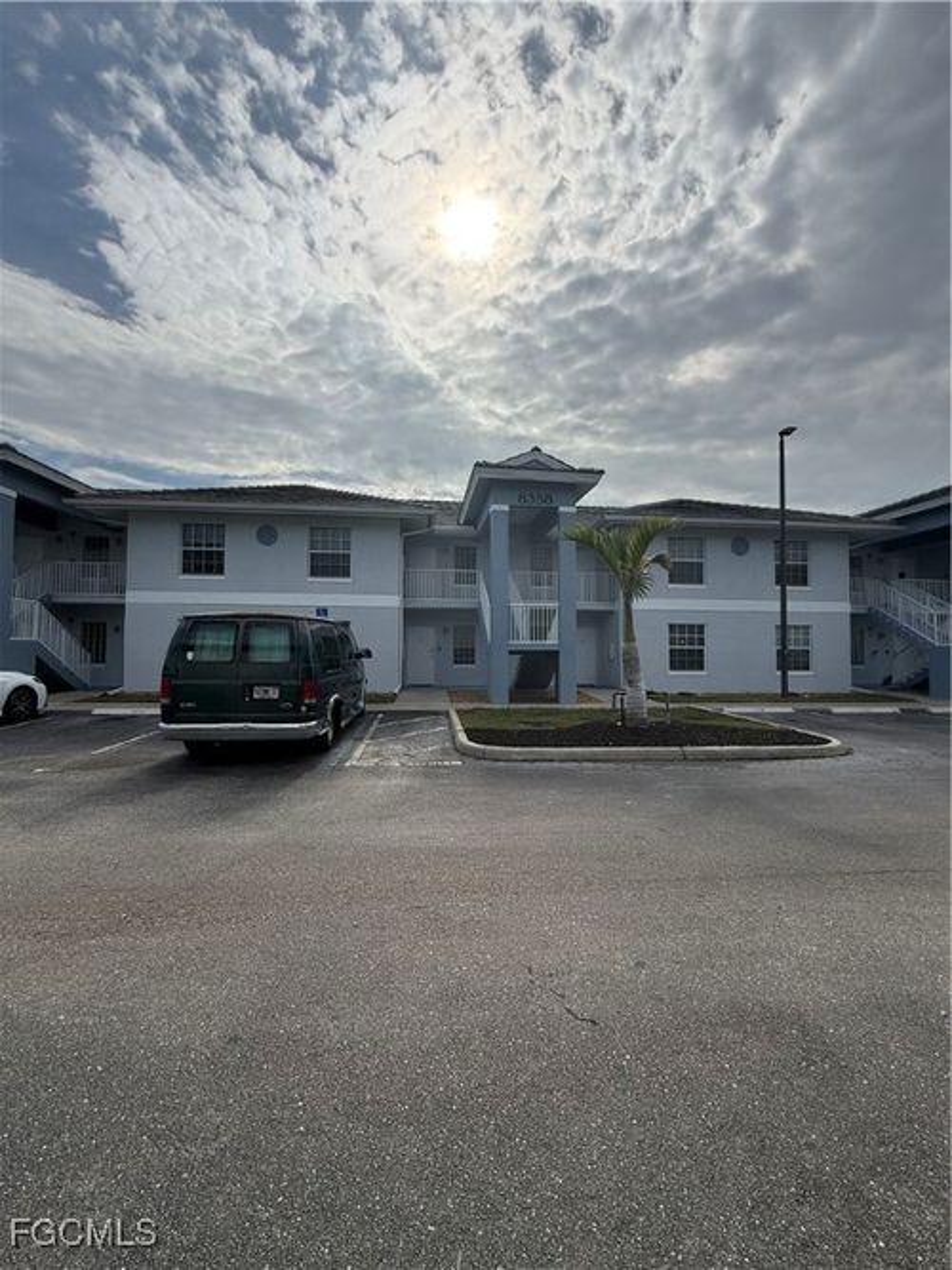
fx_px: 514
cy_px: 635
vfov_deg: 102.1
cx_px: 476
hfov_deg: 85.7
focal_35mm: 14
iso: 80
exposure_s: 1/6173
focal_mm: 2.22
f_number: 2.2
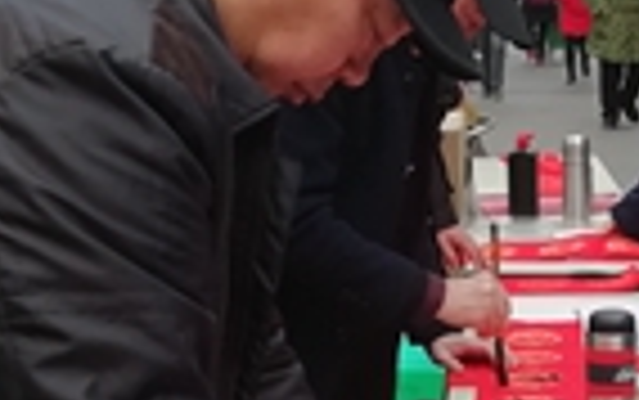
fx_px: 1691
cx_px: 446
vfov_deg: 13.4
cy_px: 353
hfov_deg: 21.3
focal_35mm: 97
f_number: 2.2
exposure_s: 1/33.3
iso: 100
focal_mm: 3.21
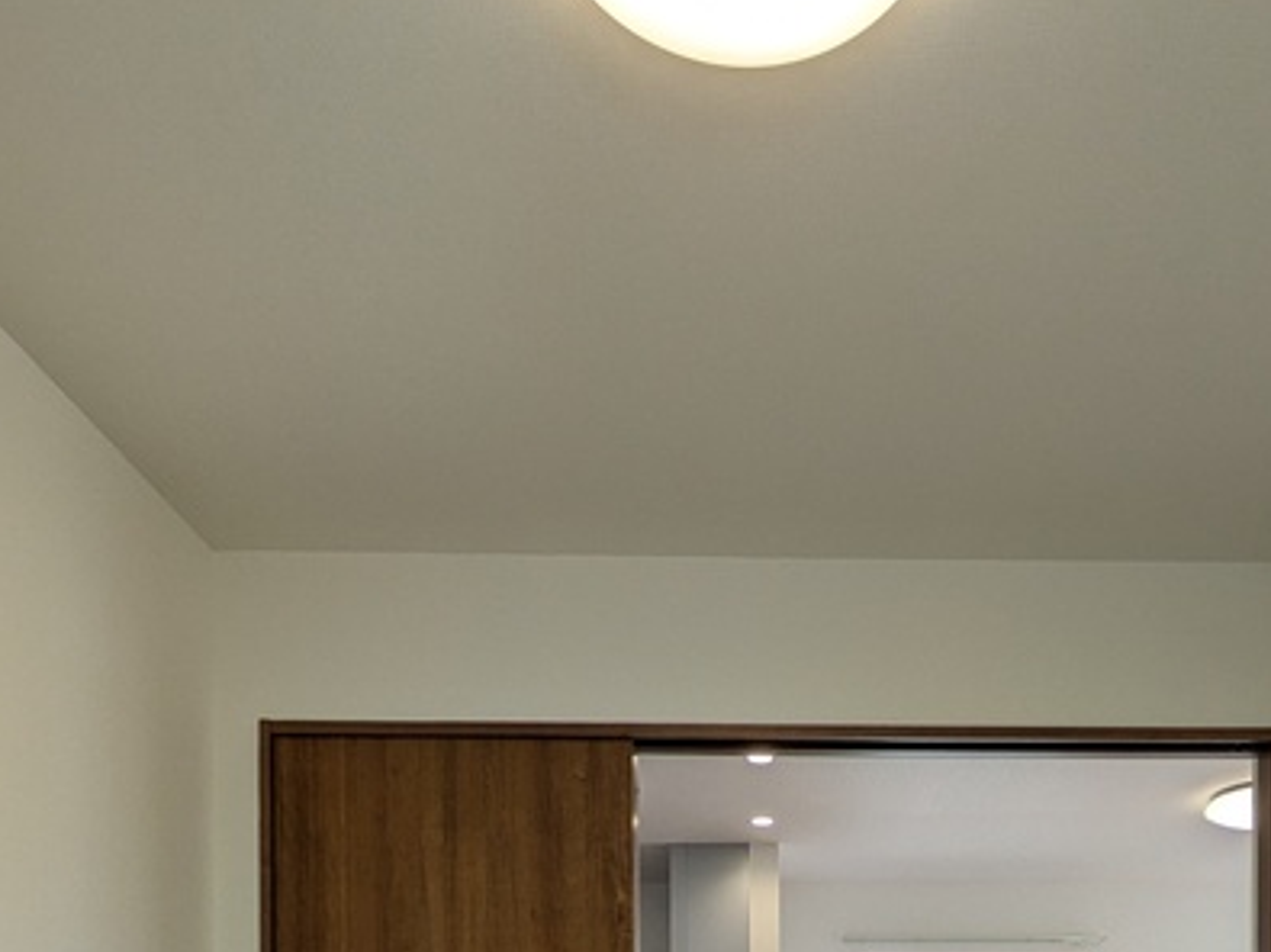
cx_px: 795
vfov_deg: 33.8
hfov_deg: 53.4
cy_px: 1145
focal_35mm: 34
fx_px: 1248
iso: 55
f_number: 2.2
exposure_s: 1/120
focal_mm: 1.83
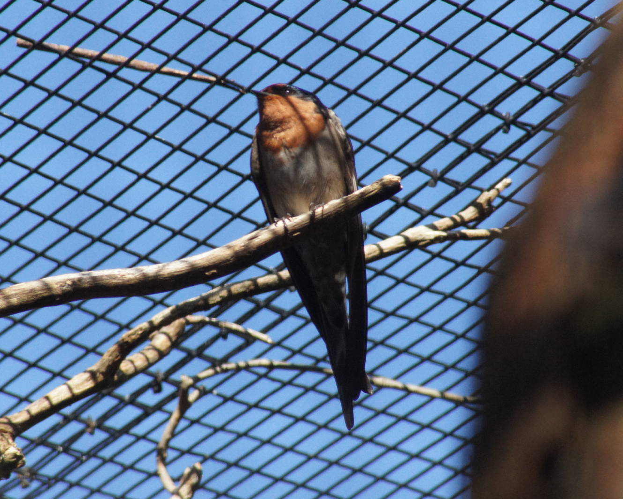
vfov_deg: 3.0
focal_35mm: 509
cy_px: 250
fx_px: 9387
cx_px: 277
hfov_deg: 3.8
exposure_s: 1/640
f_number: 11
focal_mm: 300
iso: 1600
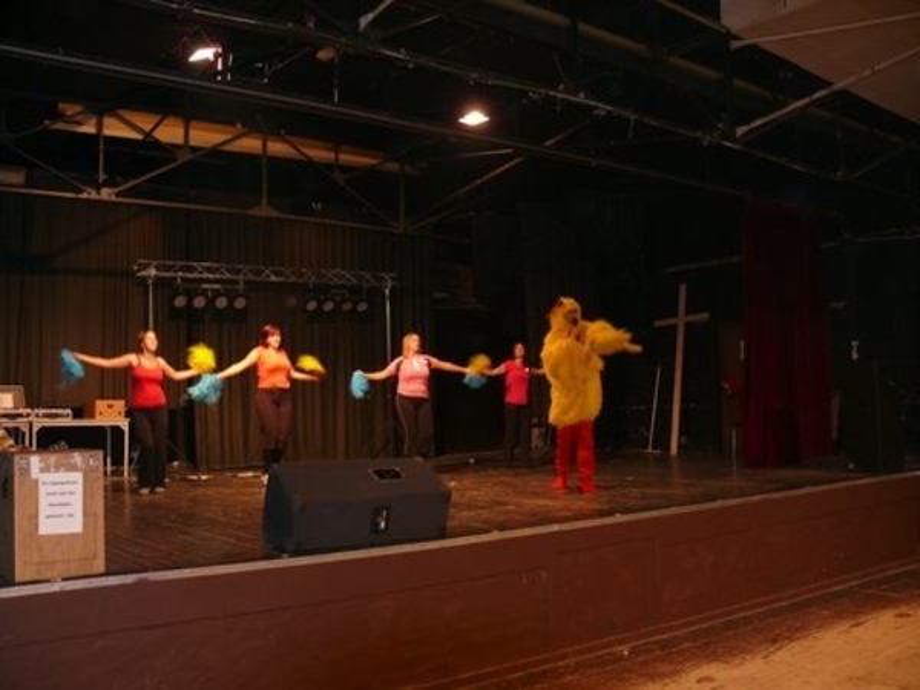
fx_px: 930
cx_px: 460
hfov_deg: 52.6
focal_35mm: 35
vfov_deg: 40.7
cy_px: 345
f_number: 2.8
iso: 125
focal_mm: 7.4
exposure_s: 1/30
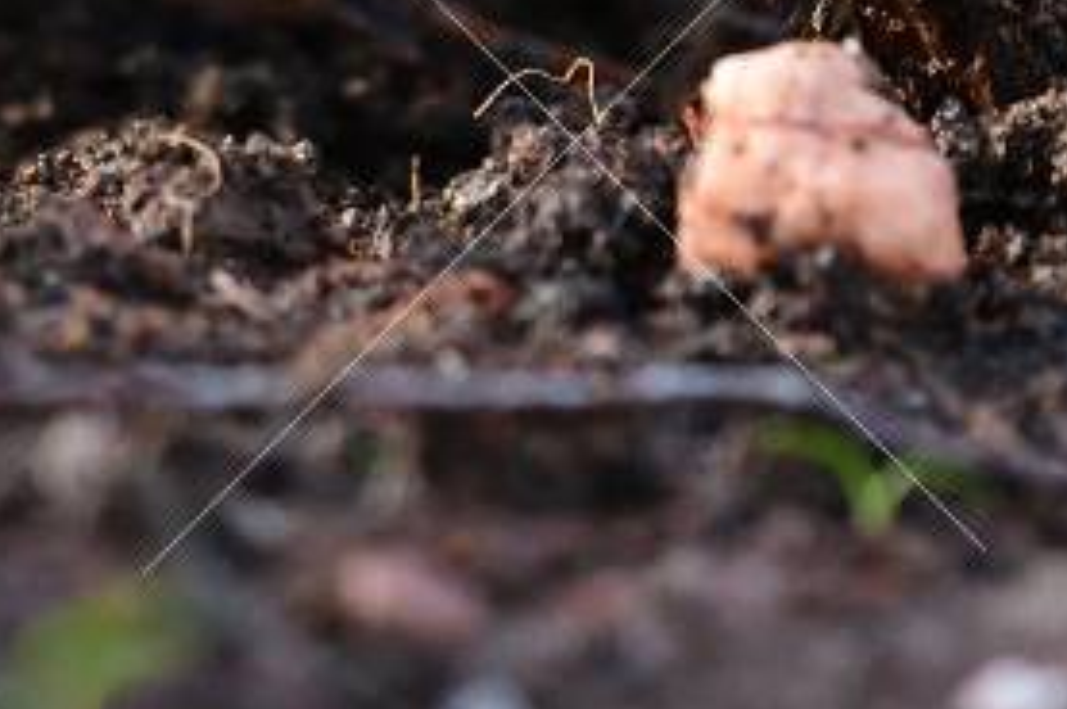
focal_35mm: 2115
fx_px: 62612
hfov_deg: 1.0
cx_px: 570
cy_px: -694
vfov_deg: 0.6
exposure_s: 1/500
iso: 1400
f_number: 4
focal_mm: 300
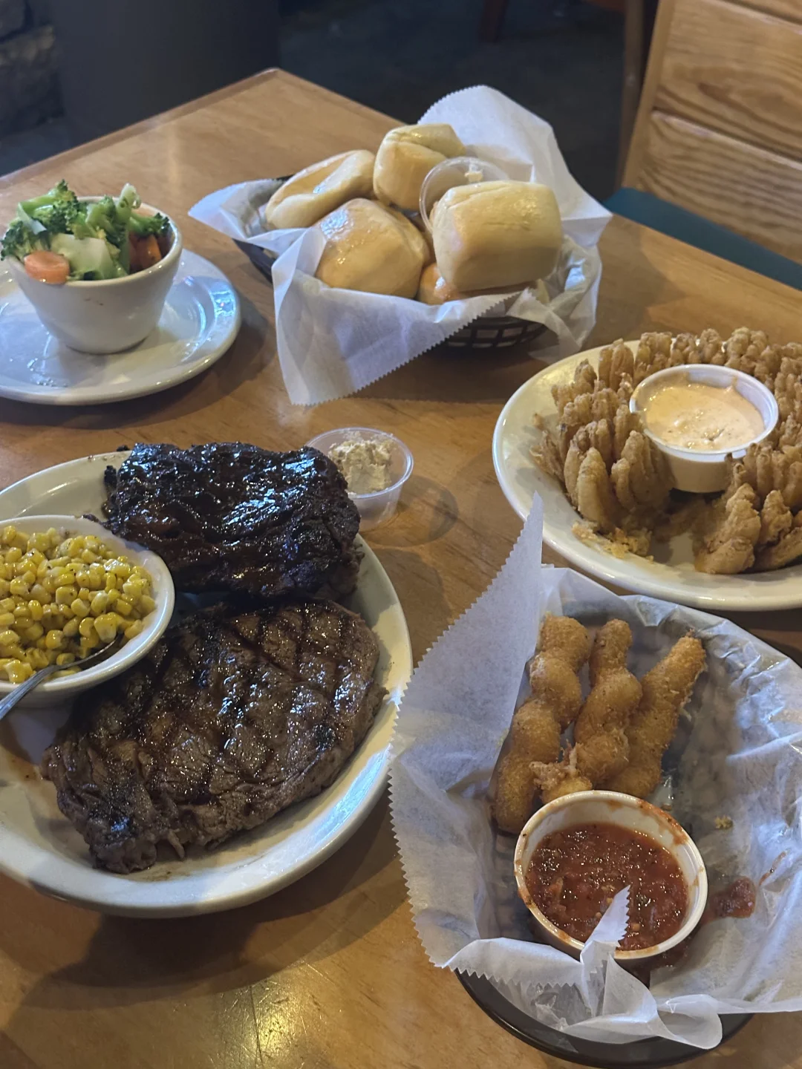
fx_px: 1483
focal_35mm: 48
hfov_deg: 30.3
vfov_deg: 39.7
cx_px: 401
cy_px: 534
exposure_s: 1/30
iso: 640
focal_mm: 6.86
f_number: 1.78
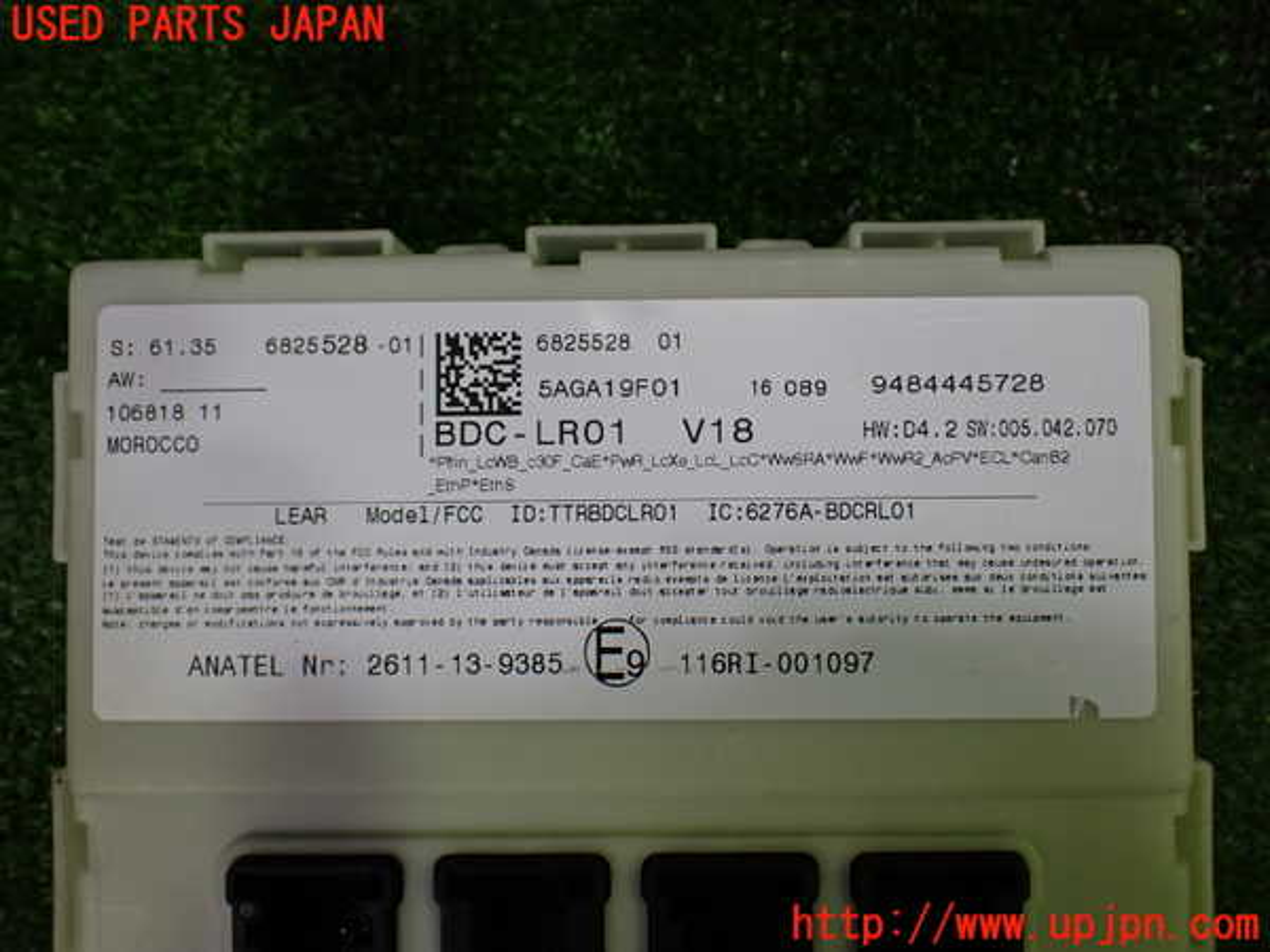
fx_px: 1101
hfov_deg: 60.0
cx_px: 635
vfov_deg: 46.8
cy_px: 476
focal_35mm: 30
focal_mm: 5.4
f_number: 2.3
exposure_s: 1/125
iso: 250
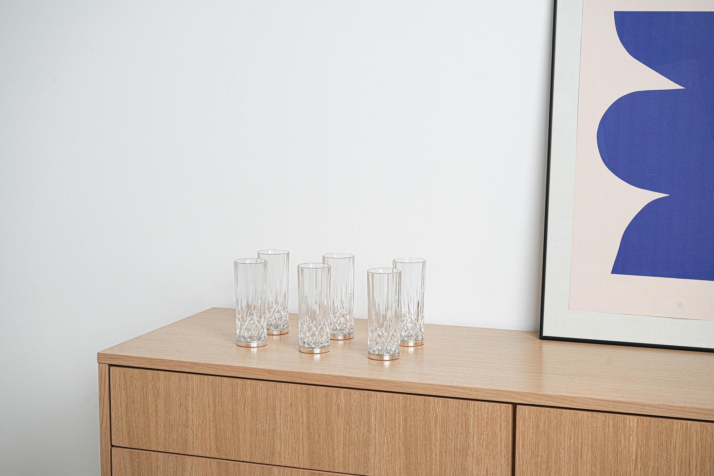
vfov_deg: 19.5
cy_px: 238
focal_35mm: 70
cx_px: 357
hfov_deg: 28.8
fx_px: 1388
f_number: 9
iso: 2500
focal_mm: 70
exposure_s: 1/80
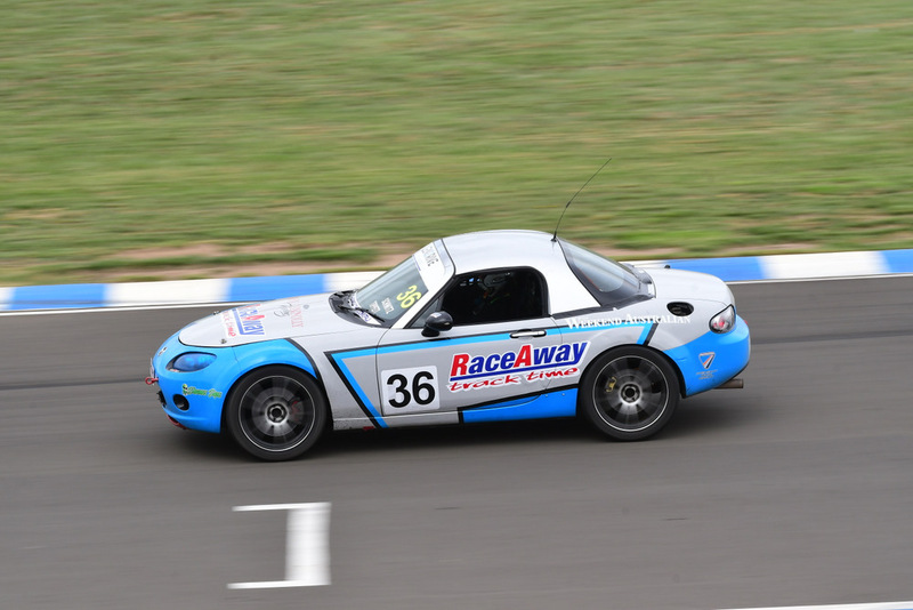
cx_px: 456
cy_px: 305
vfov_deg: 4.2
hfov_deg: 6.2
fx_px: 8372
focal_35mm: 330
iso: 400
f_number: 13
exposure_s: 1/250
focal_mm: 220
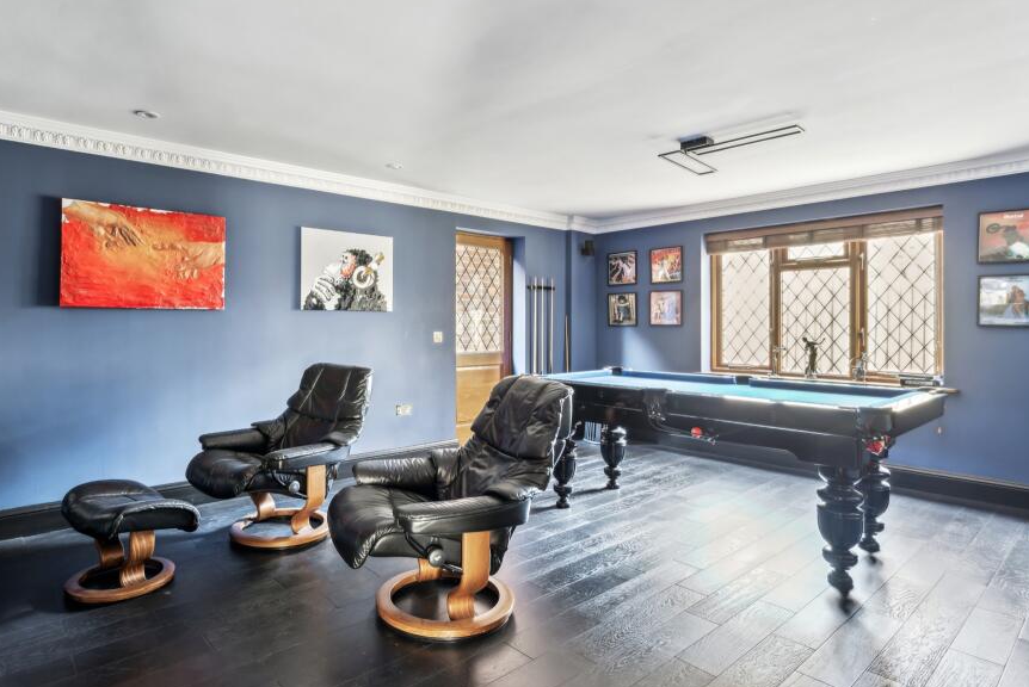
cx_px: 451
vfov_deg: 64.6
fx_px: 543
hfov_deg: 86.5
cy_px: 358
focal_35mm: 19
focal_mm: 16
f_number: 8
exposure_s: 6
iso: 640
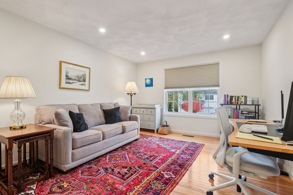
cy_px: 99
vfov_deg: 73.7
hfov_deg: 96.7
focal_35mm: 16
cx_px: 143
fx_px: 130
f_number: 5.6
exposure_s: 1/15
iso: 320
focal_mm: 10
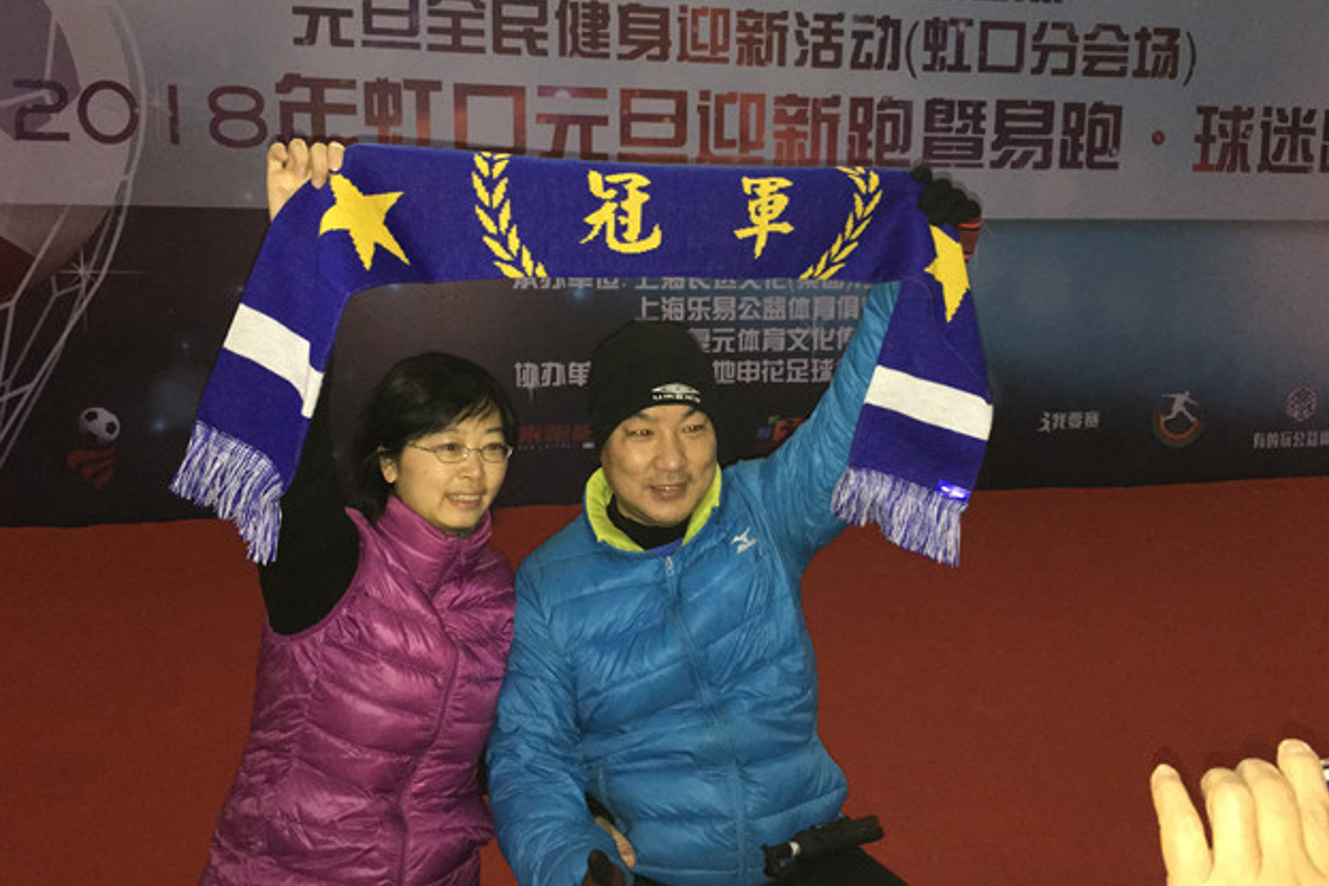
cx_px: 668
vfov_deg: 42.2
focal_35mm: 31
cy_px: 391
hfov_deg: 60.3
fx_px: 1144
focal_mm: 4.15
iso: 200
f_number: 2.2
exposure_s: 1/17
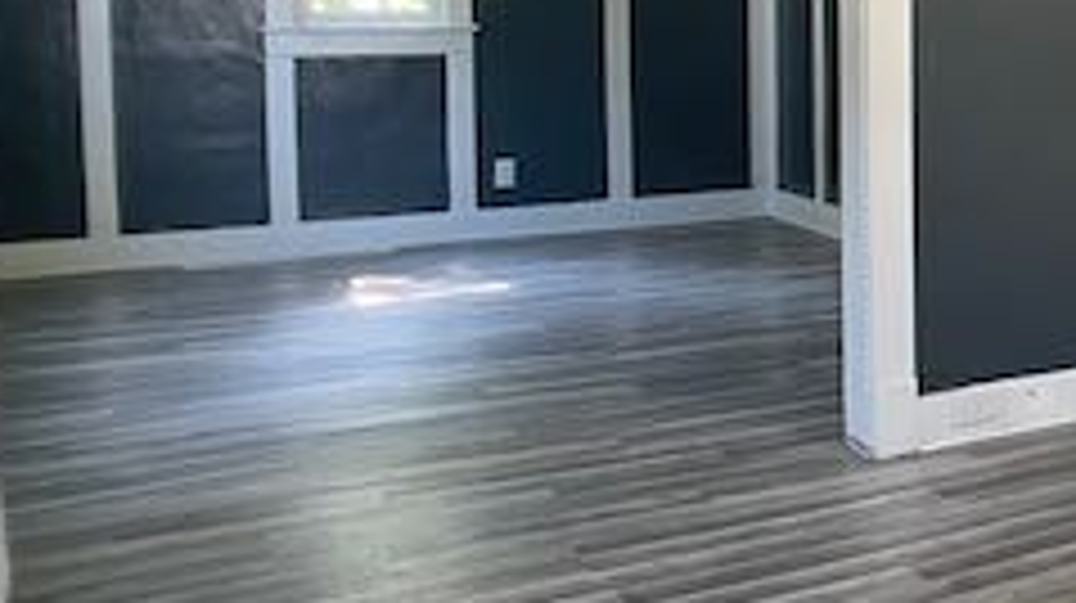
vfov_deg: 15.7
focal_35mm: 76
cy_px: 112
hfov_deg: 24.3
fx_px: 2167
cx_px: 1409
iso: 100
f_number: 1.6
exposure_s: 1/60
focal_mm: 4.2
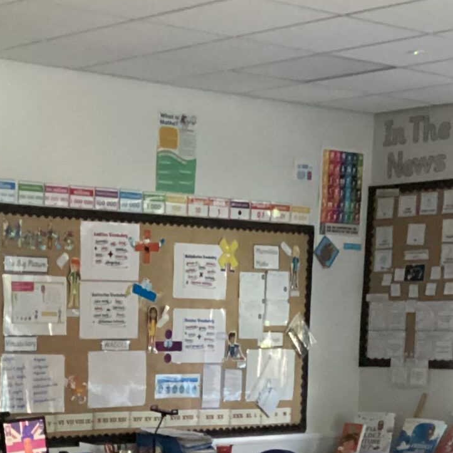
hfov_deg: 17.4
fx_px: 1436
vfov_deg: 17.2
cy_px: 526
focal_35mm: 97
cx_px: -18
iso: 640
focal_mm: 3.3
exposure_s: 1/25
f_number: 2.4
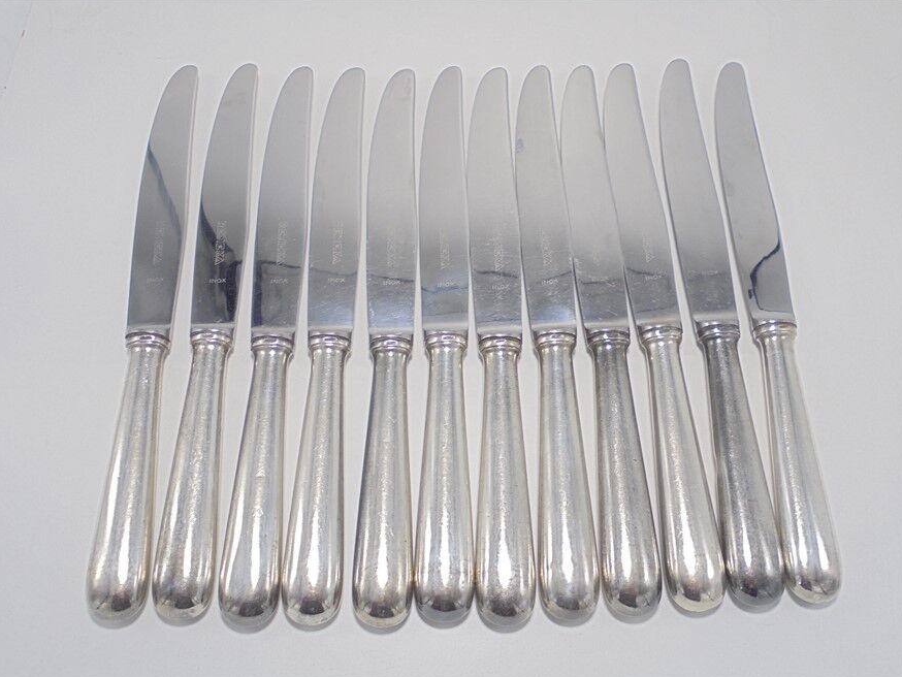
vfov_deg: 40.7
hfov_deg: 52.6
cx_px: 446
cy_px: 345
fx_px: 912
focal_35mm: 35
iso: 100
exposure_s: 1/40
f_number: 4
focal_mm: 6.1
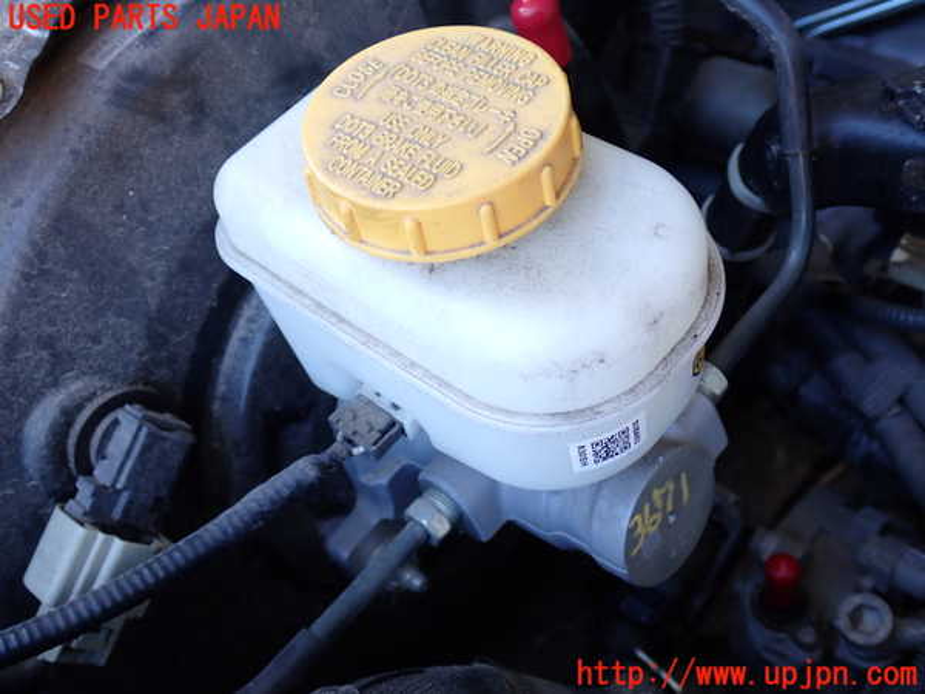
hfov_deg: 45.8
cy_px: 347
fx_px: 1096
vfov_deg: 35.1
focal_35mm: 41
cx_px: 462
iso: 160
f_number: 2.8
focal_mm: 7.31
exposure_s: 1/80
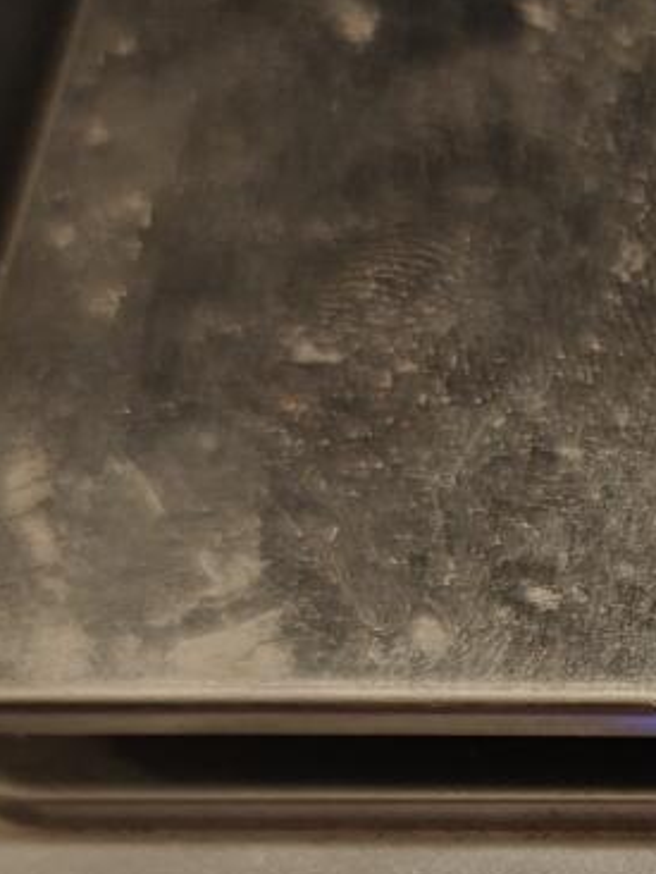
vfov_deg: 16.8
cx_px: 1260
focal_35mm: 113
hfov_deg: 11.9
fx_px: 2852
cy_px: 977
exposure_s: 1/100
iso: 100
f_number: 1.6
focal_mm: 6.06
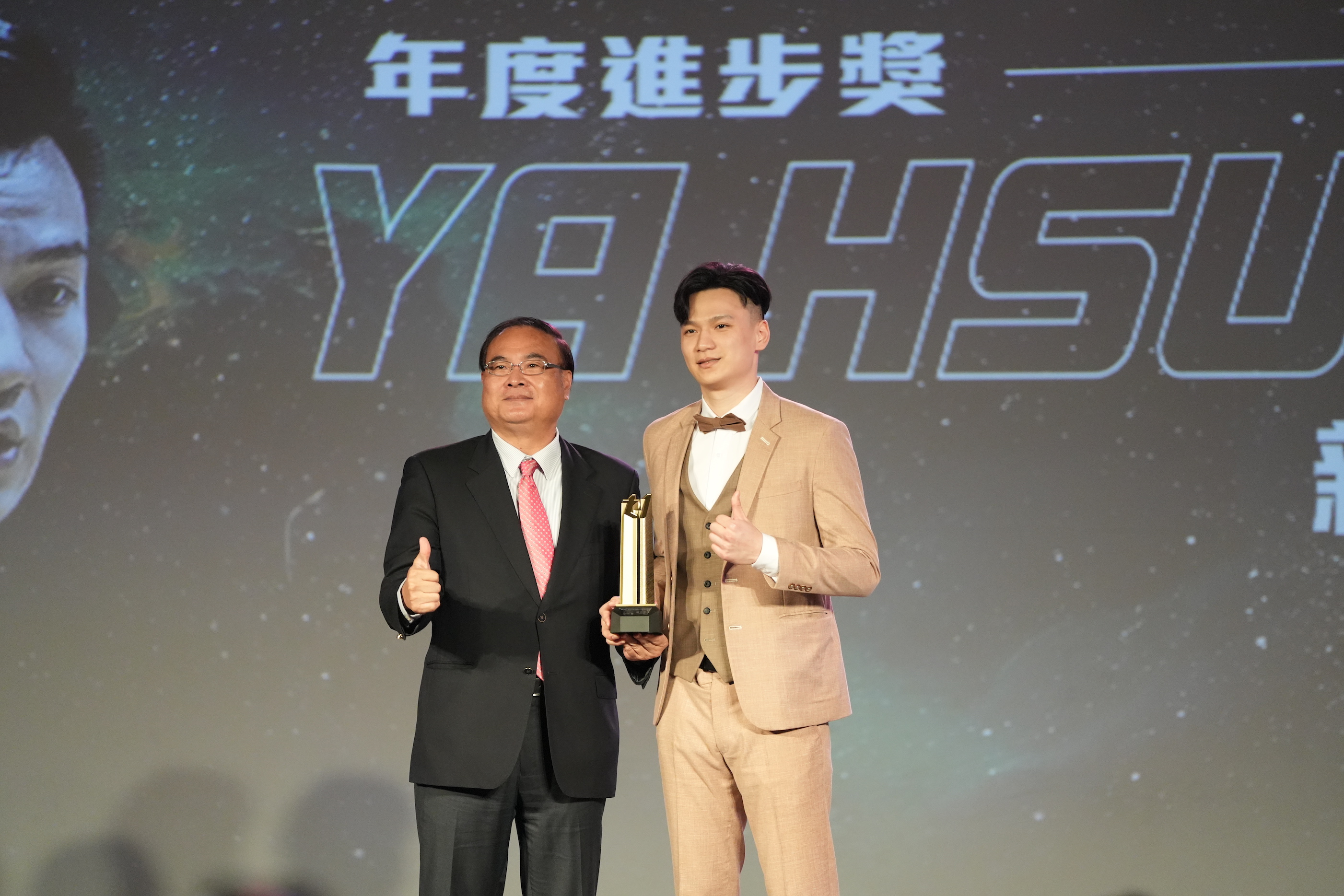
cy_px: 448
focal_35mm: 191
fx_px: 7131
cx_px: 672
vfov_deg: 7.2
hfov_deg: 10.8
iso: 5000
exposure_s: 1/800
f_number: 2.8
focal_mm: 191
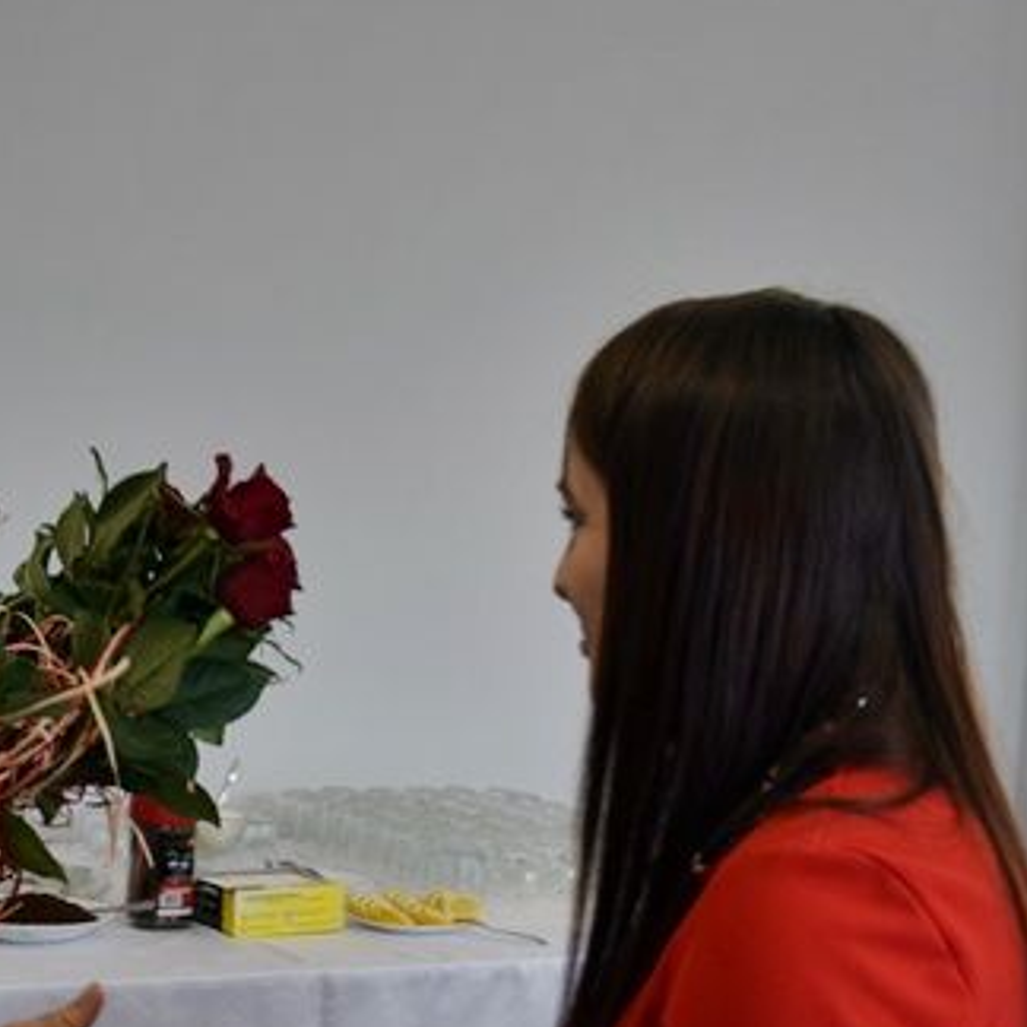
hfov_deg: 18.9
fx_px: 3088
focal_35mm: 92
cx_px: 406
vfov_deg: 18.7
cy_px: 856
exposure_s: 1/100
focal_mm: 26
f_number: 4
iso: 360
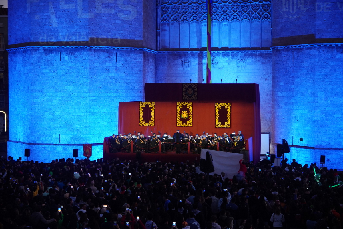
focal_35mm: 75
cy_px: 114
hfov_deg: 27.0
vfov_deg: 18.2
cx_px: 172
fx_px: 715
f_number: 2.8
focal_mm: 50
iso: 800
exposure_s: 1/80
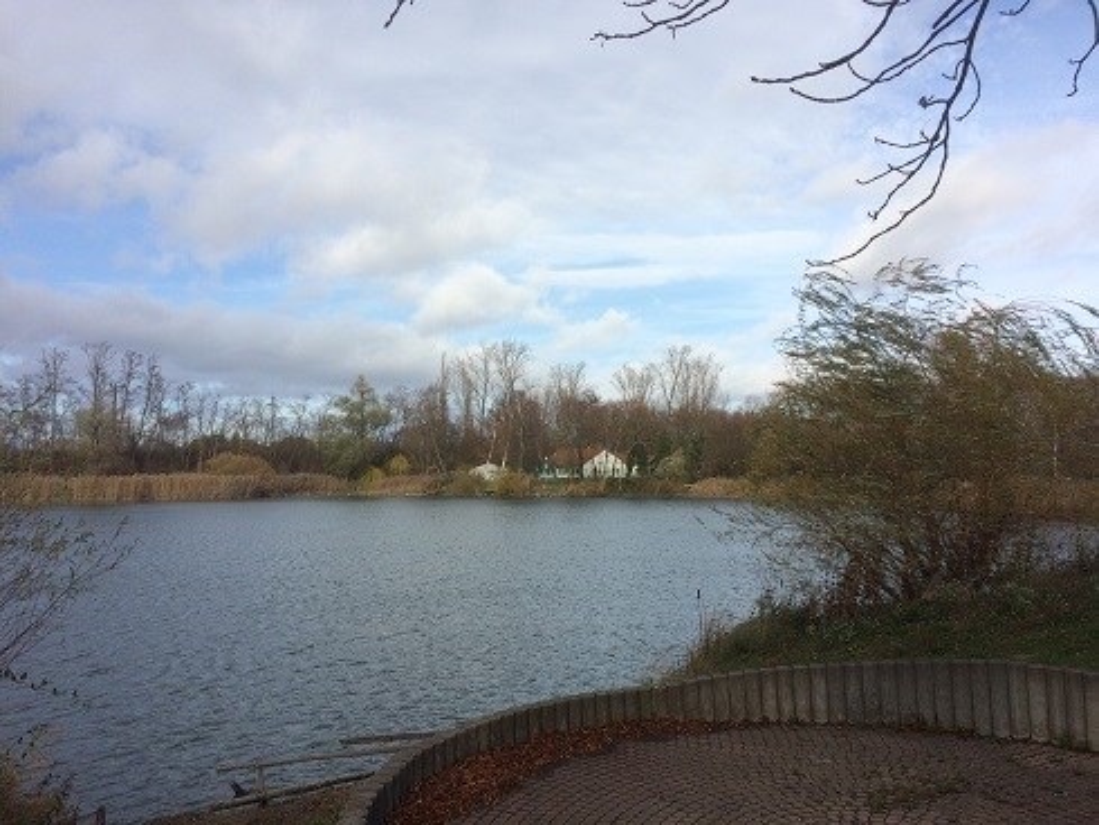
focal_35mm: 29
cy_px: 412
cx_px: 550
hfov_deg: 61.6
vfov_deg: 48.3
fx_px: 921
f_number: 2.2
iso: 32
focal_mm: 4.15
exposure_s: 1/1866
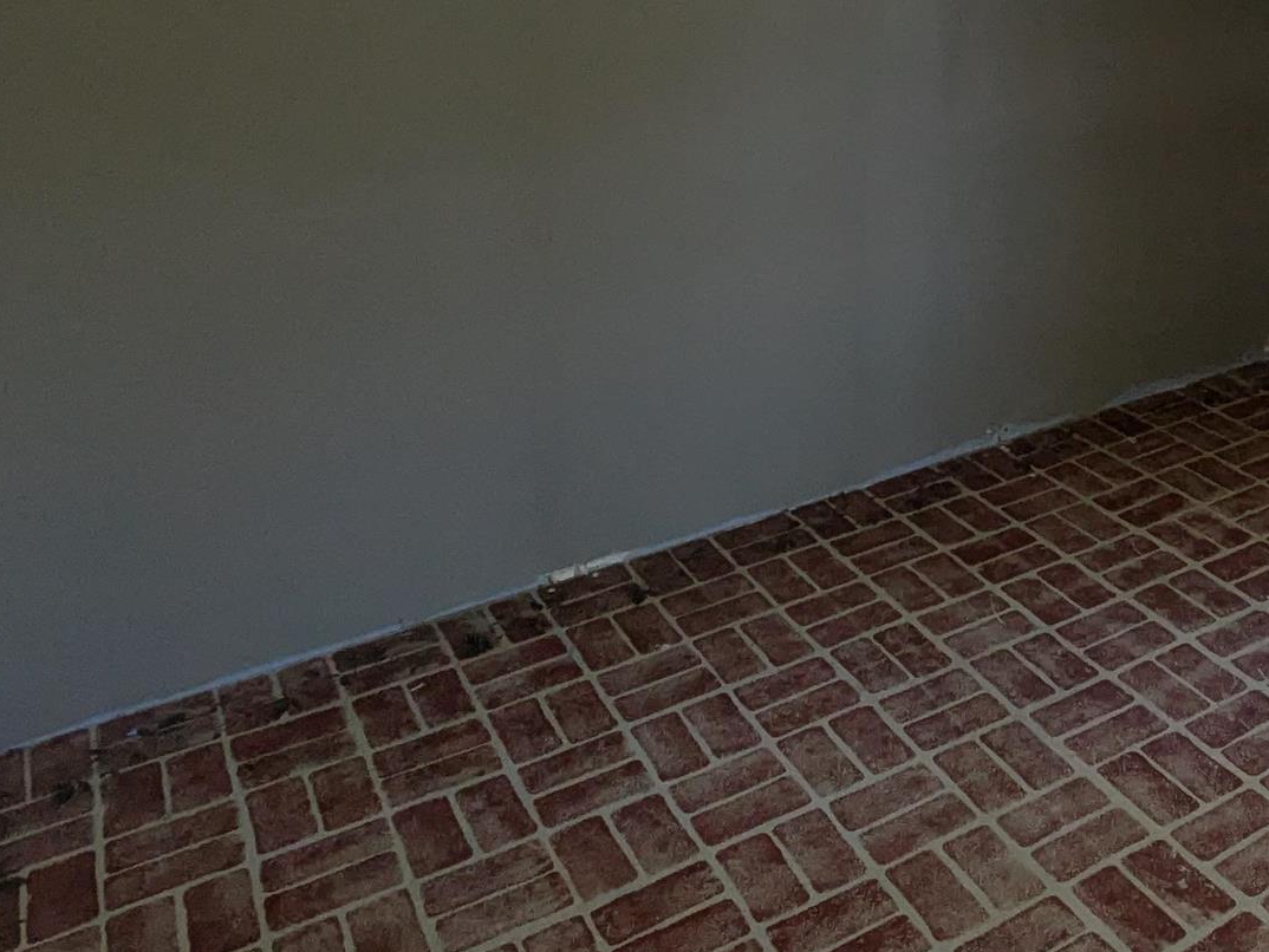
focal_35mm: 40
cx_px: 1080
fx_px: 1467
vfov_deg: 32.5
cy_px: -38
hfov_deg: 43.7
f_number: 2.2
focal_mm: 1.83
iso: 69
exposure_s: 1/120
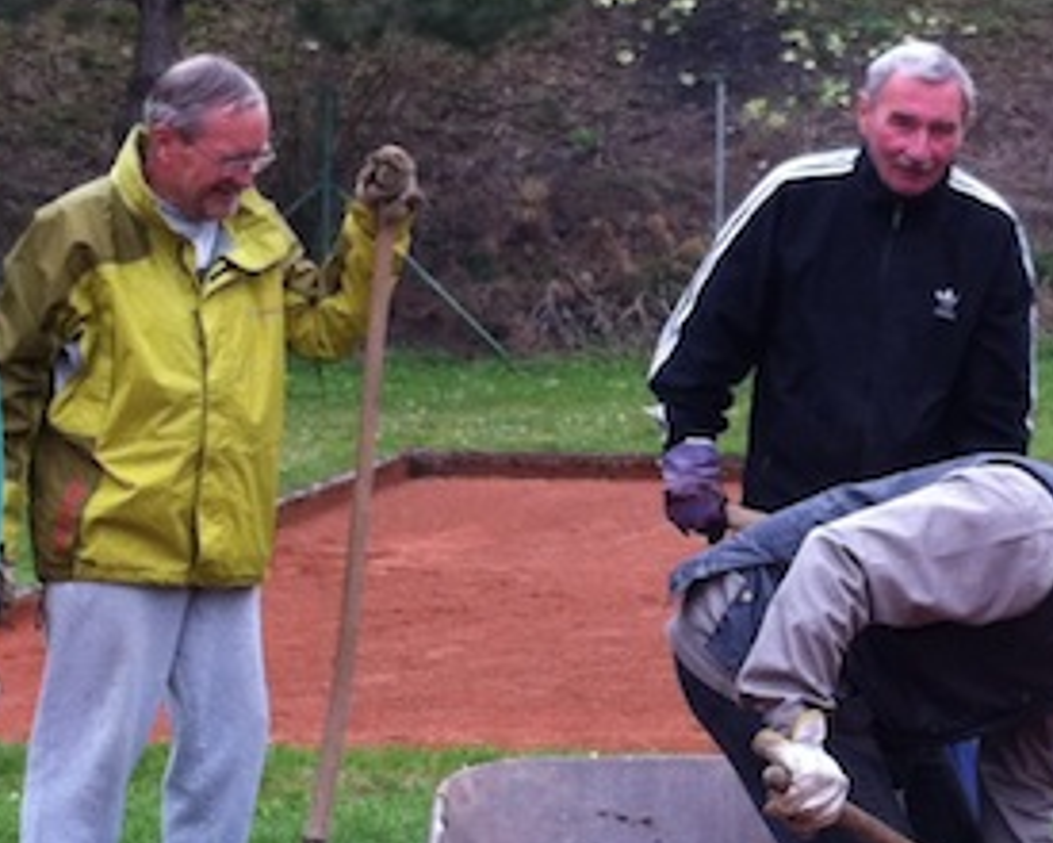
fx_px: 3864
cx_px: 816
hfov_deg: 15.4
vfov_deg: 12.4
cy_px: 581
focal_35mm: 124
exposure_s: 1/293
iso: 80
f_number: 2.8
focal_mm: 3.85
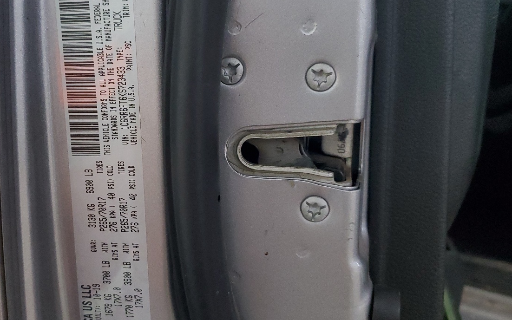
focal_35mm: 40
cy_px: 128
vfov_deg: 31.9
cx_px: 173
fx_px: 558
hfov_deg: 48.5
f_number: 1.5
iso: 384
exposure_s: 1/60.2
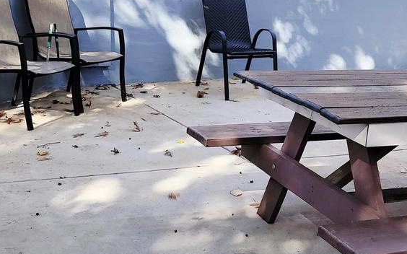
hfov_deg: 31.5
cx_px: 215
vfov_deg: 19.9
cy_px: 164
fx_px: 721
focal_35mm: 65
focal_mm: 6.7
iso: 16
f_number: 1.8
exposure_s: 1/167
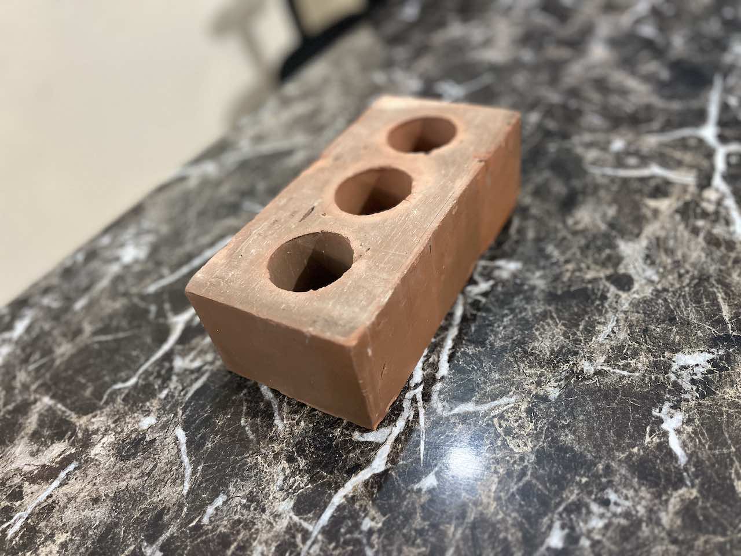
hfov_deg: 67.3
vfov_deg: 53.1
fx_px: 557
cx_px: 370
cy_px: 278
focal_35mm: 26
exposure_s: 1/33
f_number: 1.6
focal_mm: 5.1
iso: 500
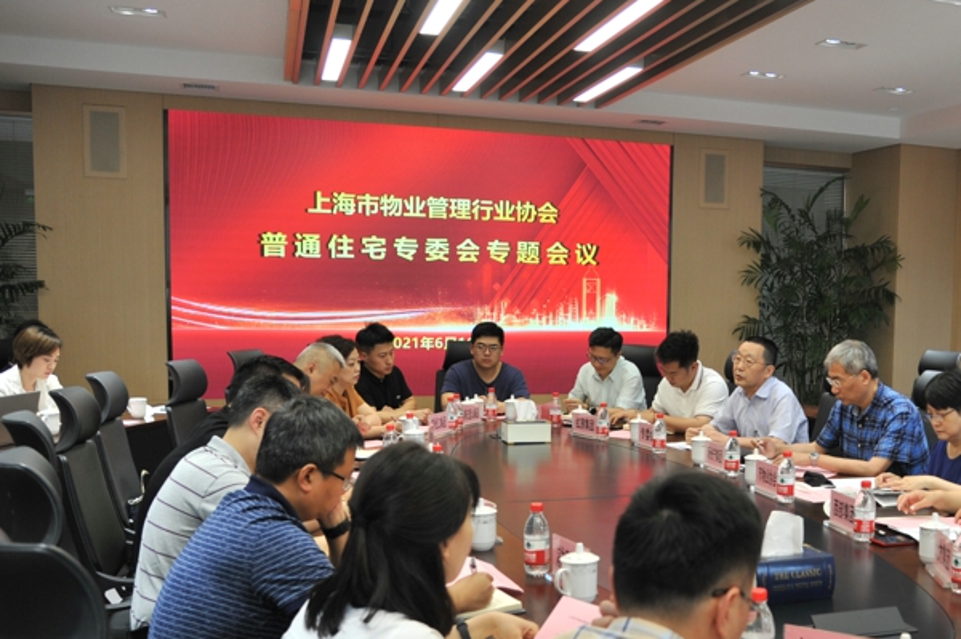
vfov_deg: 33.2
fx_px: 1067
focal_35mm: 40
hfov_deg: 46.2
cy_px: 406
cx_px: 756
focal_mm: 24
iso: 640
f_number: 4
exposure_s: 1/100
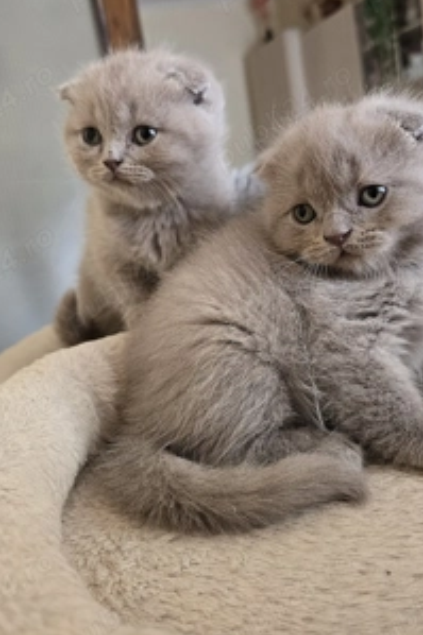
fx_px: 565
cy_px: 314
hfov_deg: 41.1
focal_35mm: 32
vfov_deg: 58.7
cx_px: 208
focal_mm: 6.3
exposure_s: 1/101
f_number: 1.7
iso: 400
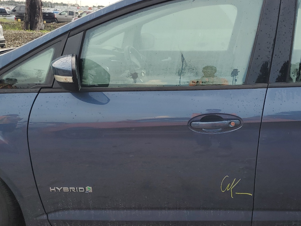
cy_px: 127
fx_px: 348
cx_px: 212
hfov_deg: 45.7
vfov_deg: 35.9
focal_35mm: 40
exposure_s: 1/526
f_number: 1.5
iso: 50
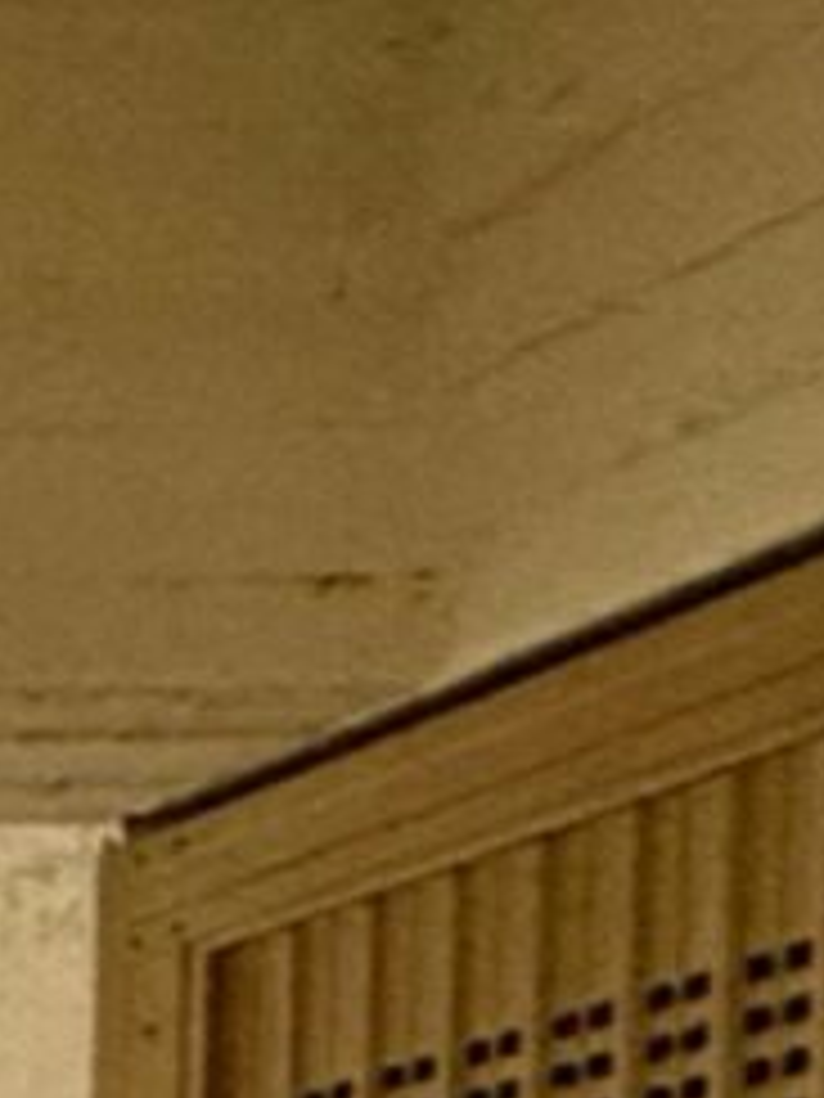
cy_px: 2151
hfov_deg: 6.8
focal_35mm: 147
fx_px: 4666
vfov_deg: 12.0
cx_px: -2819
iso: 125
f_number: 2.2
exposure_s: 1/100
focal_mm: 2.22
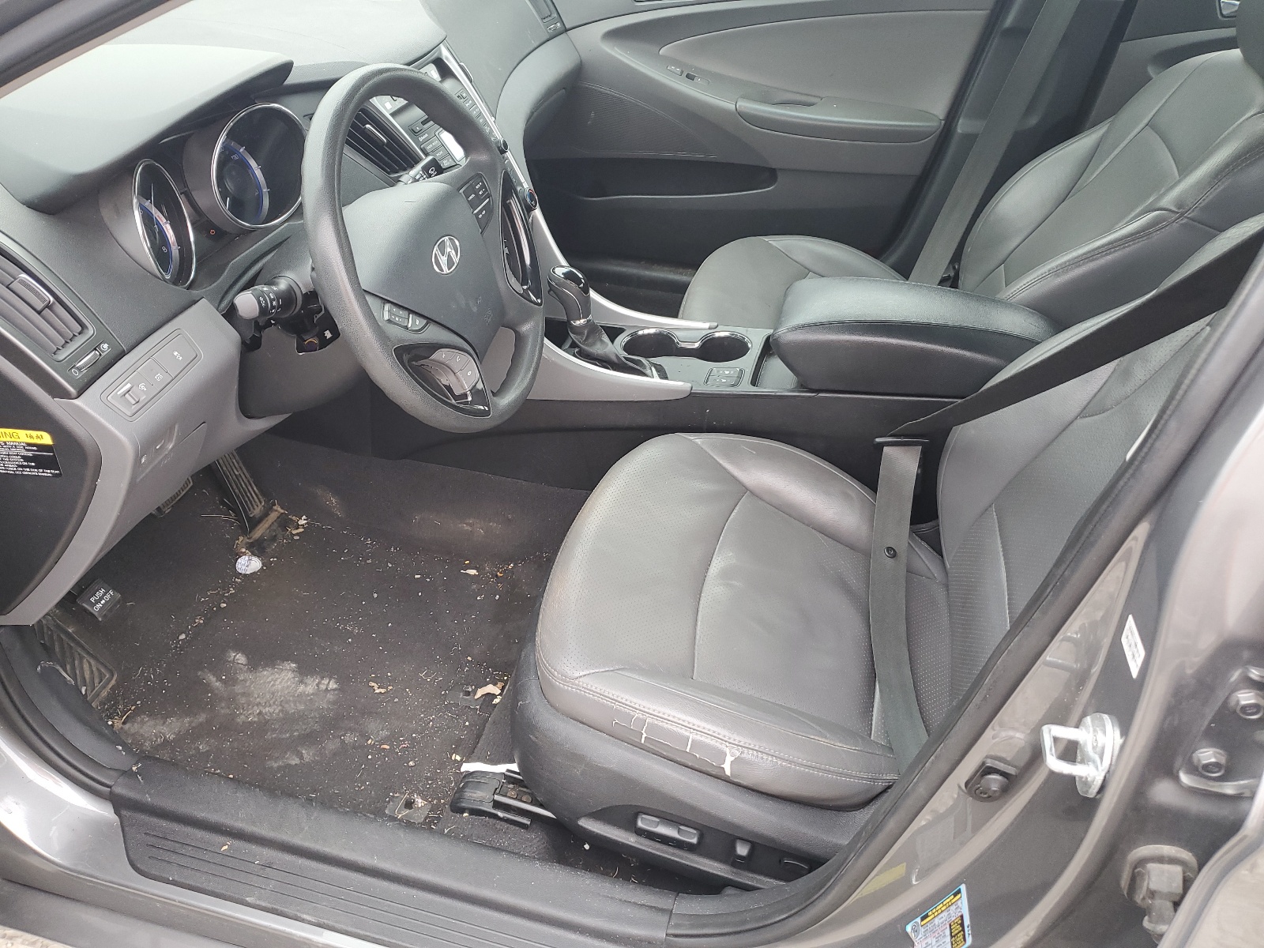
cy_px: 474
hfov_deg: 67.3
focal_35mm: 26
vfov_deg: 53.1
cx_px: 632
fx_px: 949
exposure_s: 1/120
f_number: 1.5
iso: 72
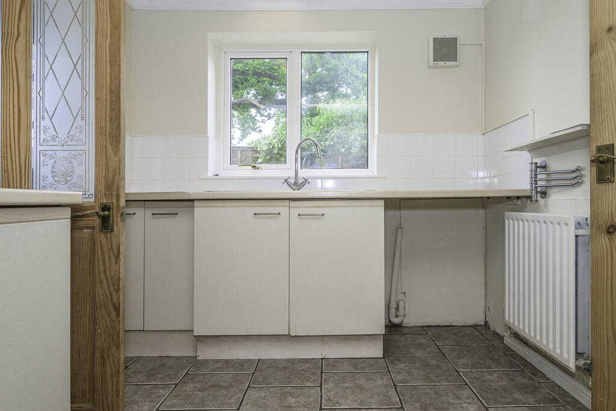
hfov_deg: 82.6
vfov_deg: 60.7
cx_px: 308
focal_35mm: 20
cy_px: 206
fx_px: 351
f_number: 7.1
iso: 320
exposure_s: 1/125
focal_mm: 20.5
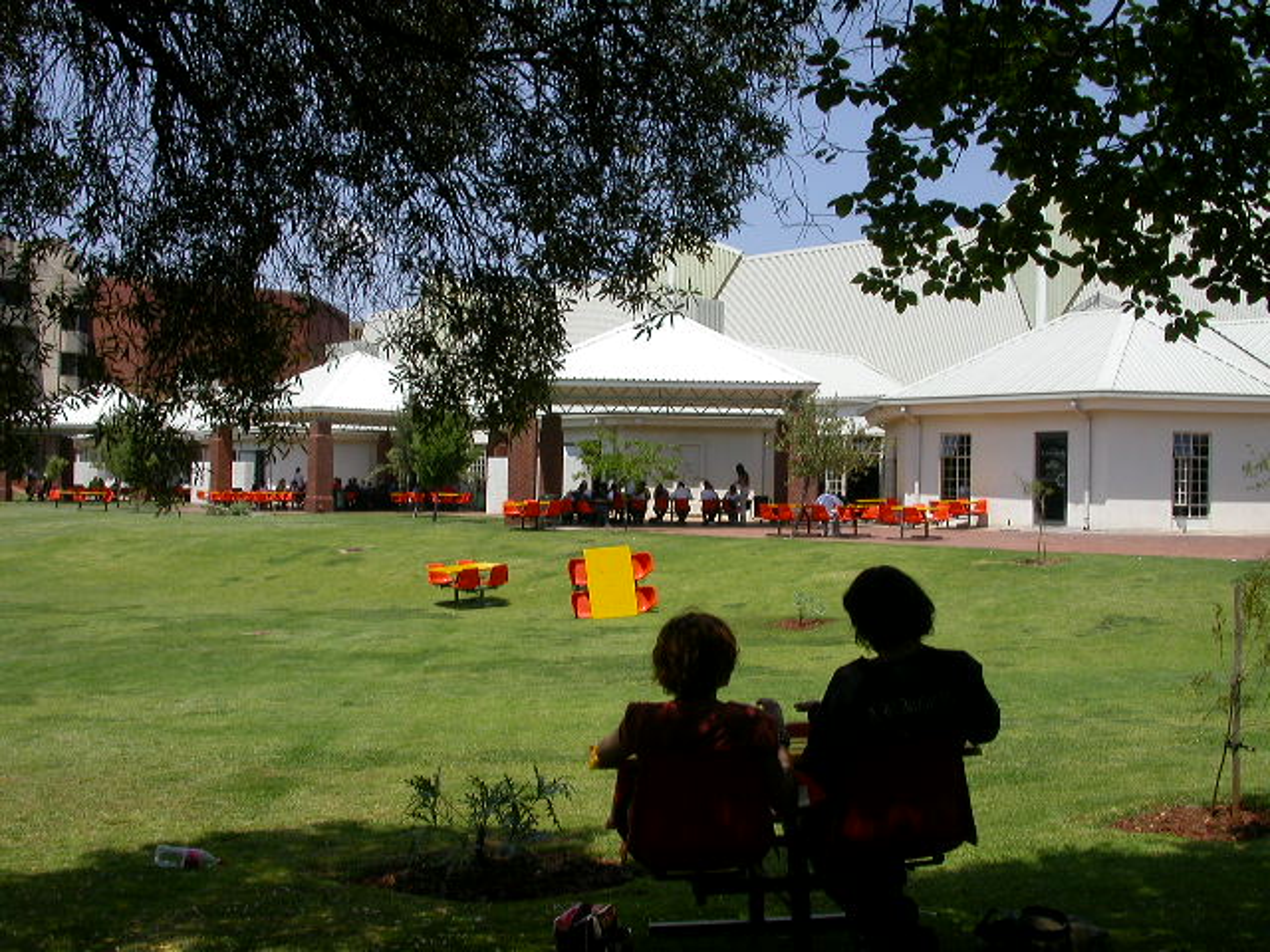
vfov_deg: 37.7
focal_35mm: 38
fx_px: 1394
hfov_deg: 49.0
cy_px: 476
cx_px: 635
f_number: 7.5
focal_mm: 7.85
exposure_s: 1/381
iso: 100
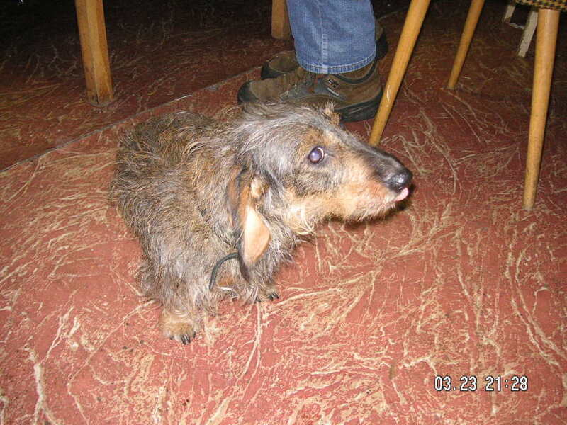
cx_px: 284
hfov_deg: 50.1
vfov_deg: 38.7
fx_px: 606
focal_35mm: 37
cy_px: 212
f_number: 2.8
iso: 160
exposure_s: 1/45
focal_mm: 6.1
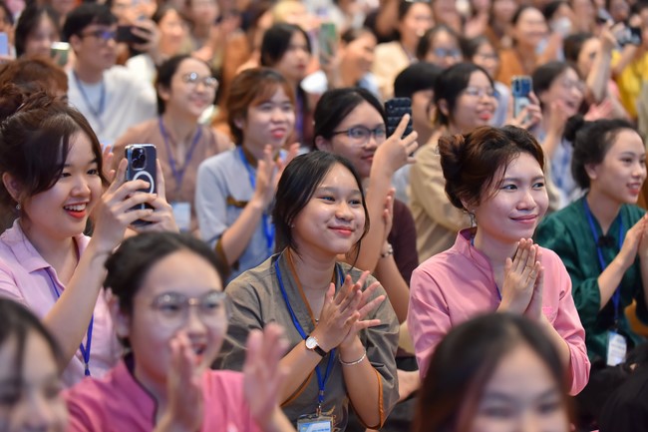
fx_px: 1619
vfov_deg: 15.2
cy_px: 216
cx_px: 324
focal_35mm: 90
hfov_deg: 22.6
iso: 1600
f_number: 2.8
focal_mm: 90
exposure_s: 1/250
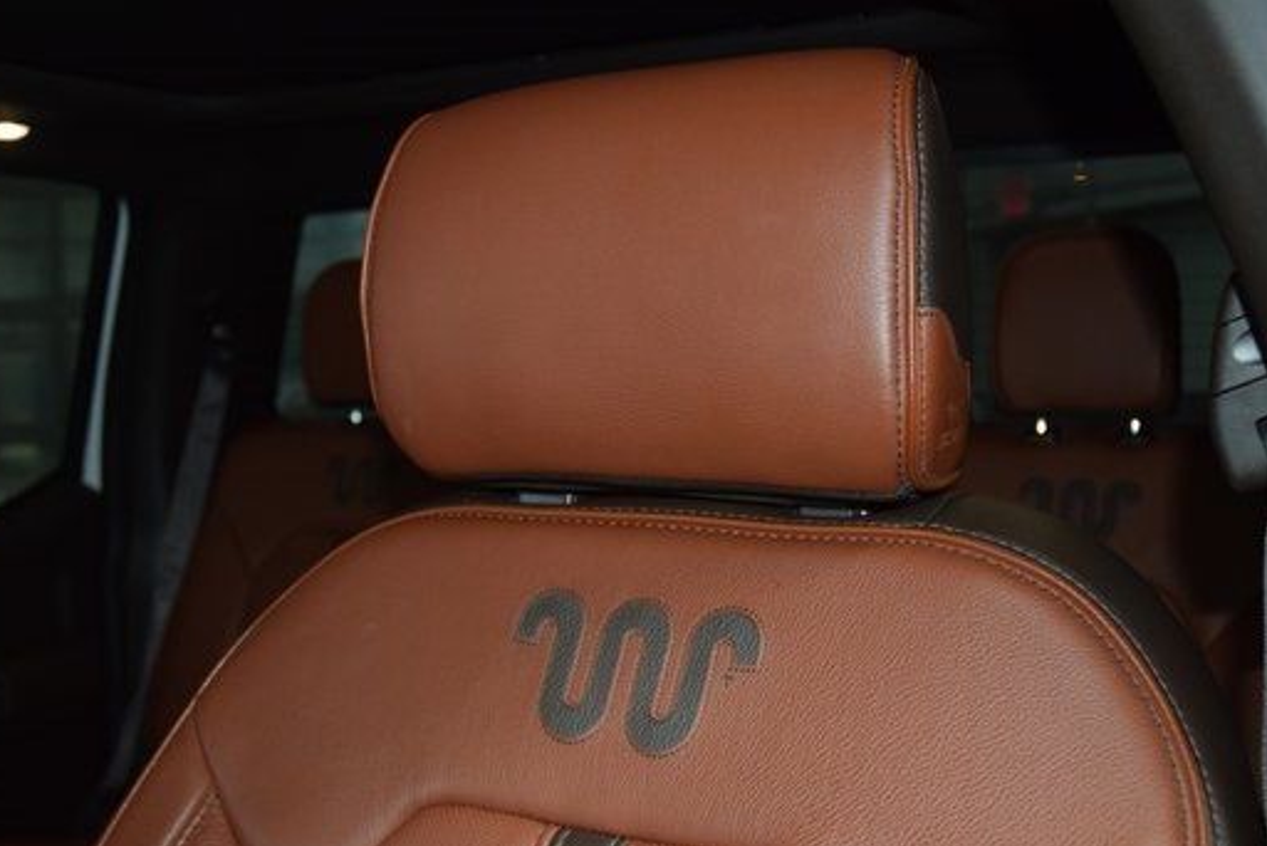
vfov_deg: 29.9
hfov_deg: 43.6
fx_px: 1585
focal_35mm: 45
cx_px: 599
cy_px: 481
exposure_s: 1/125
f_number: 3.8
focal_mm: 24
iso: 1600
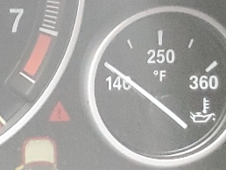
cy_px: -55
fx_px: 1052
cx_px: -423
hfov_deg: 9.8
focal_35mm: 161
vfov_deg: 9.1
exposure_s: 1/60.2
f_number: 1.5
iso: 297
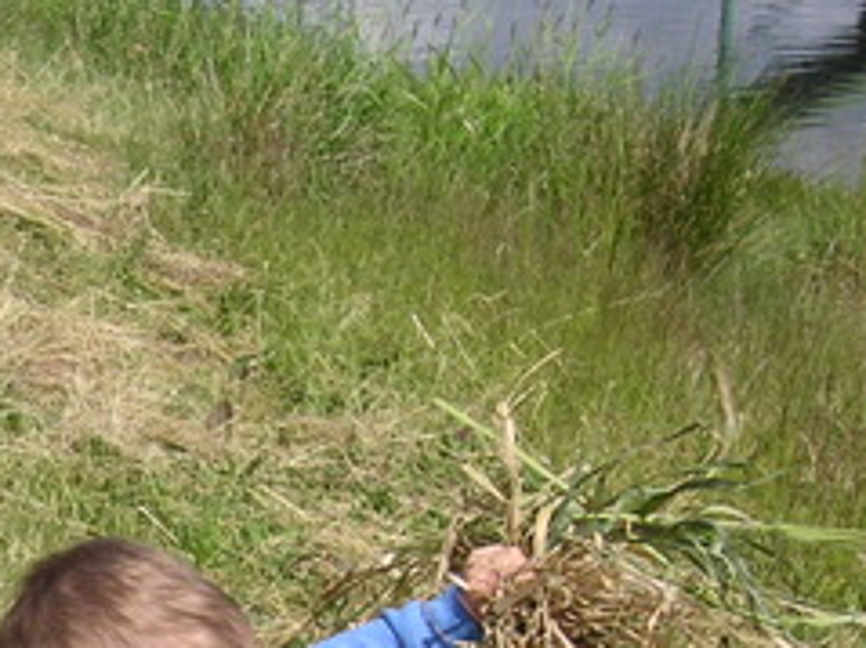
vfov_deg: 11.7
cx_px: -181
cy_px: 789
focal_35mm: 124
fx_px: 3101
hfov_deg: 15.3
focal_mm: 6.1
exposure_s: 1/180
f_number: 6.7
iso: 50
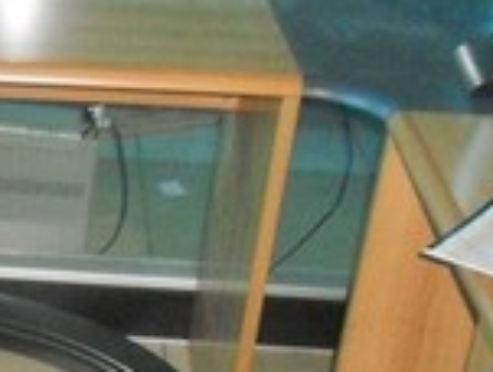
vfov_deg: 13.2
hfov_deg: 17.3
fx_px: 1528
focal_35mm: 107
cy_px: 545
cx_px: -134
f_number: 3.2
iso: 640
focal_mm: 4.9
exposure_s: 1/25
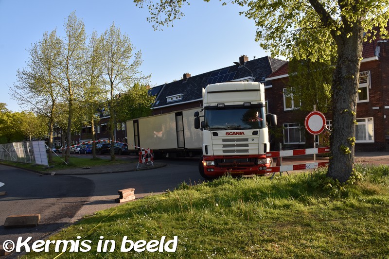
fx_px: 292
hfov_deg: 67.4
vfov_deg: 47.9
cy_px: 130
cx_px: 194
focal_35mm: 27
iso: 500
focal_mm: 18
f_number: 8
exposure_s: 1/500
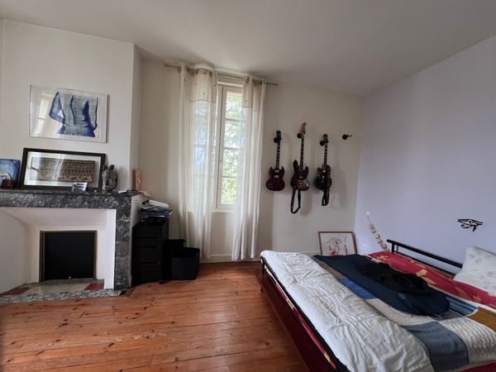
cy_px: 186
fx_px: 186
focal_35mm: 13
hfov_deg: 106.2
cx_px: 248
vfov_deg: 89.9
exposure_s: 1/99
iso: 160
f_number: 1.8
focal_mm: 1.57
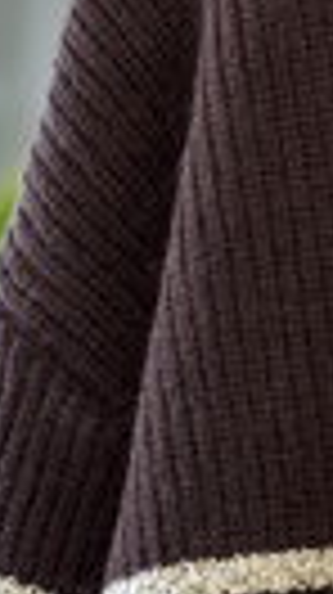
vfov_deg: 9.4
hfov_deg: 5.3
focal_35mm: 229
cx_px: 374
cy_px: 286
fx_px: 3604
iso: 100
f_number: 1.6
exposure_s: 1/50
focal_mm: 5.96
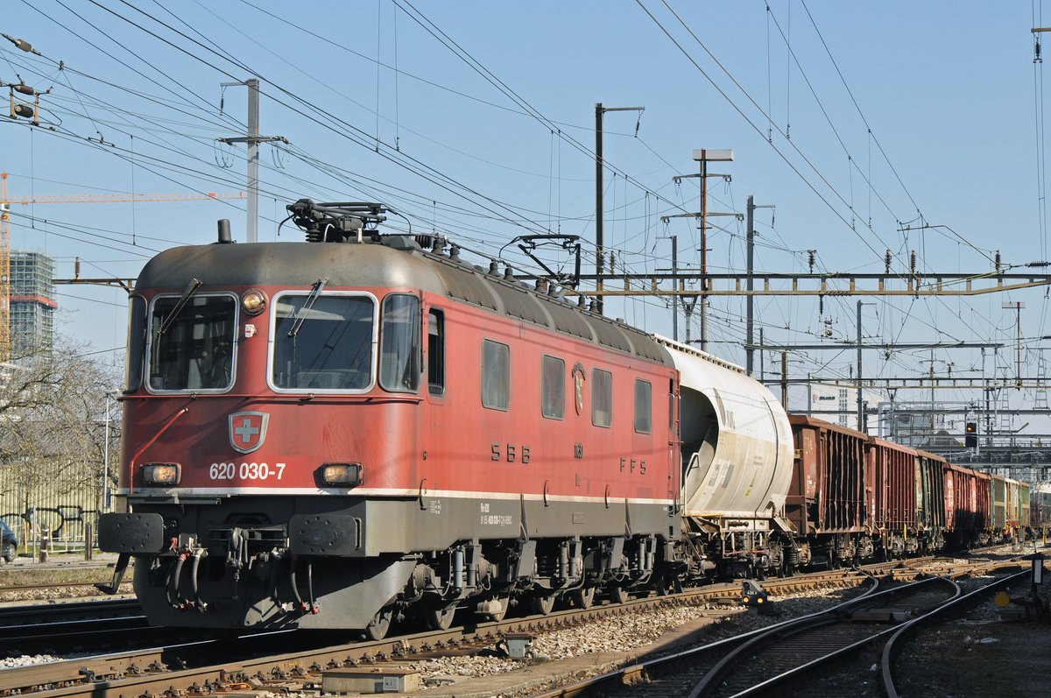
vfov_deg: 13.0
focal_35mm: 105
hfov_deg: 19.5
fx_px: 3062
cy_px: 349
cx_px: 526
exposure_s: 1/800
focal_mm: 70
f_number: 10
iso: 400
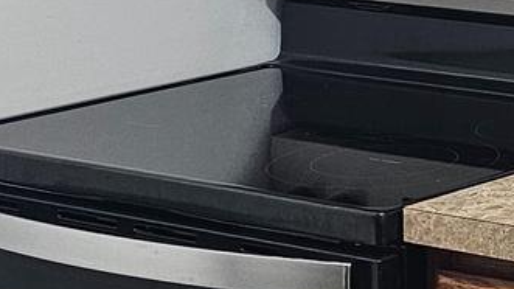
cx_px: 1016
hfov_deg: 12.3
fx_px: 2112
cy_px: -67
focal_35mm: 155
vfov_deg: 7.7
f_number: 1.7
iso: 400
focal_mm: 6.3
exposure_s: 1/120
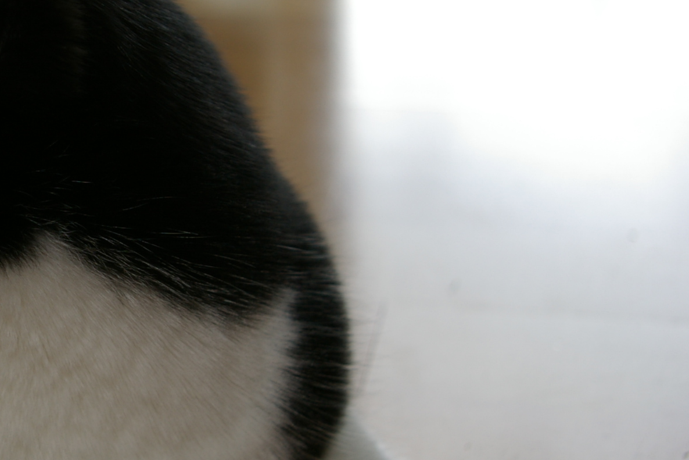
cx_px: 103
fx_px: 1627
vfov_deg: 16.1
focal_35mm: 85
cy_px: 266
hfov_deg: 23.4
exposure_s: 1/45
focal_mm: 28
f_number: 4
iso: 200
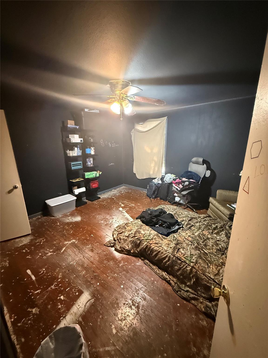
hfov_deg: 85.7
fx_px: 145
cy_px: 179
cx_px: 134
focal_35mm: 14
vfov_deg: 102.1
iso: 1250
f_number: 2.2
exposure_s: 1/40
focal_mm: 2.22
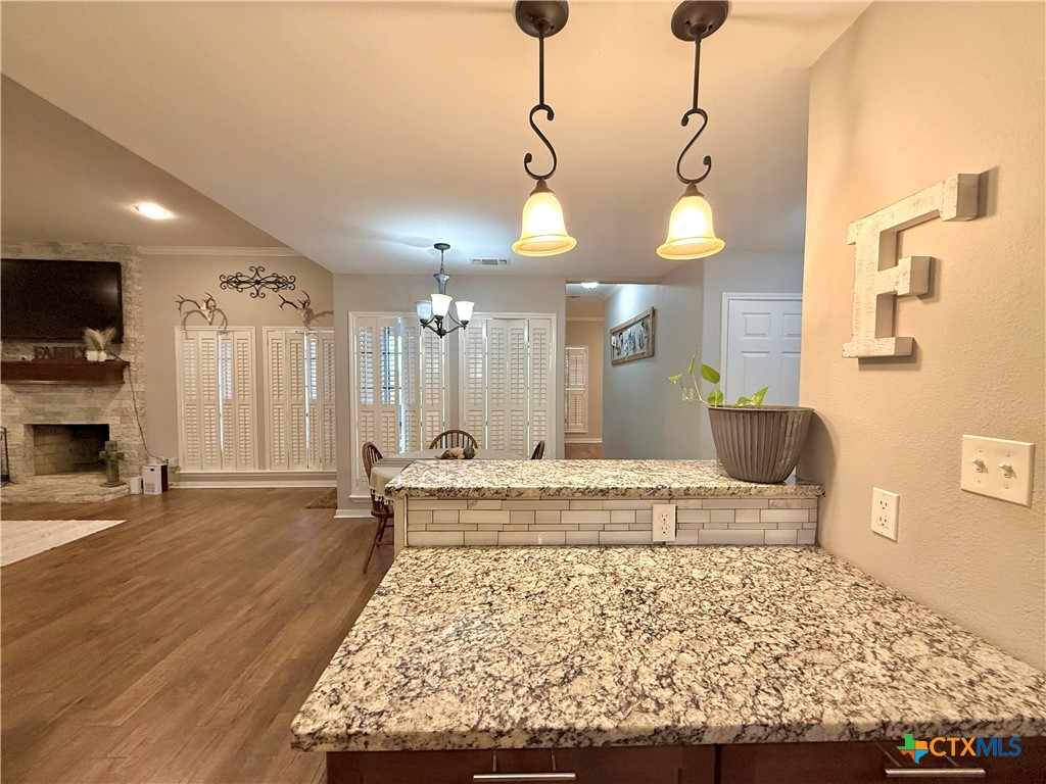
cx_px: 523
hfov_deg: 102.1
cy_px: 392
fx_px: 423
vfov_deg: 85.7
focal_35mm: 14
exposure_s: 1/120
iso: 500
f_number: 2.2
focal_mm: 2.22
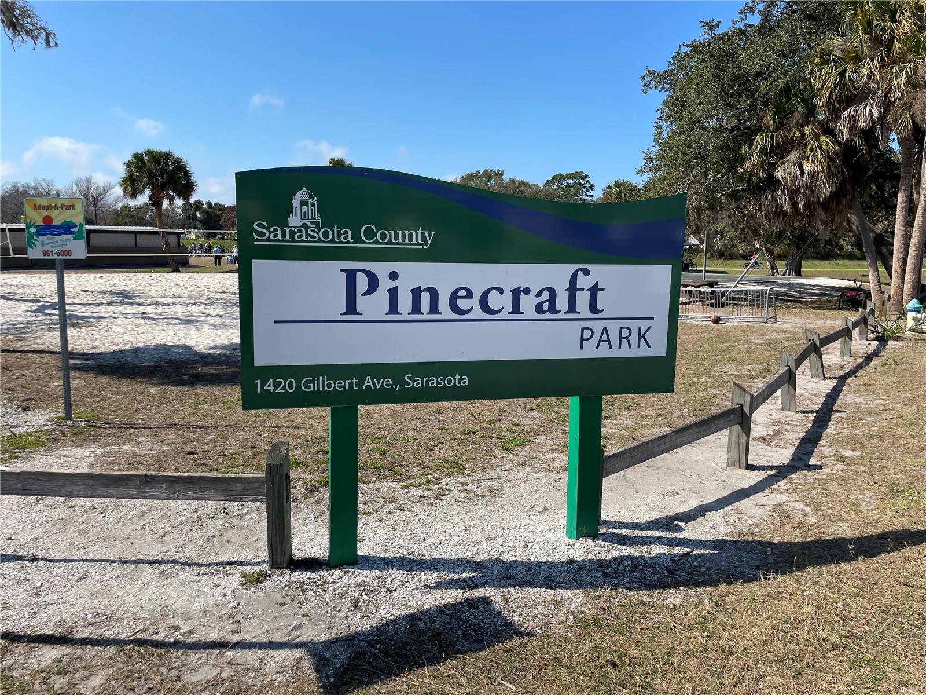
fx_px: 696
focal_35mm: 26
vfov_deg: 53.1
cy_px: 348
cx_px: 463
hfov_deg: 67.3
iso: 32
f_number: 1.6
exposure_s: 1/4000
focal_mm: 4.2
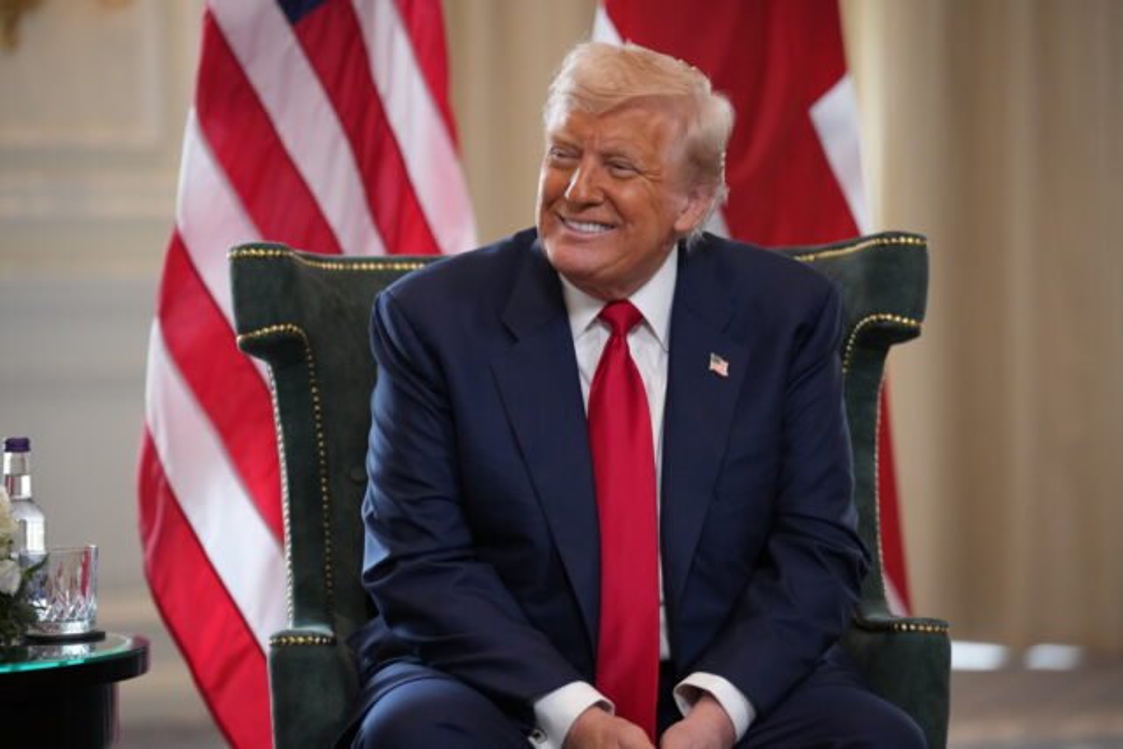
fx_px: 4462
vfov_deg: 9.6
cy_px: 374
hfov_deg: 14.3
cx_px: 562
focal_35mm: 143
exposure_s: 1/1250
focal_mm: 143
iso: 2500
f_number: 2.8
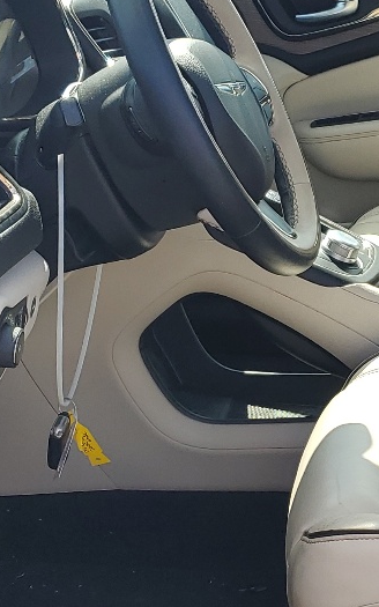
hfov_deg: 15.3
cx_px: 348
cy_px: 360
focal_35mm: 84
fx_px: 1389
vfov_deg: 24.6
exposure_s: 1/1000
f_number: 1.5
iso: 50
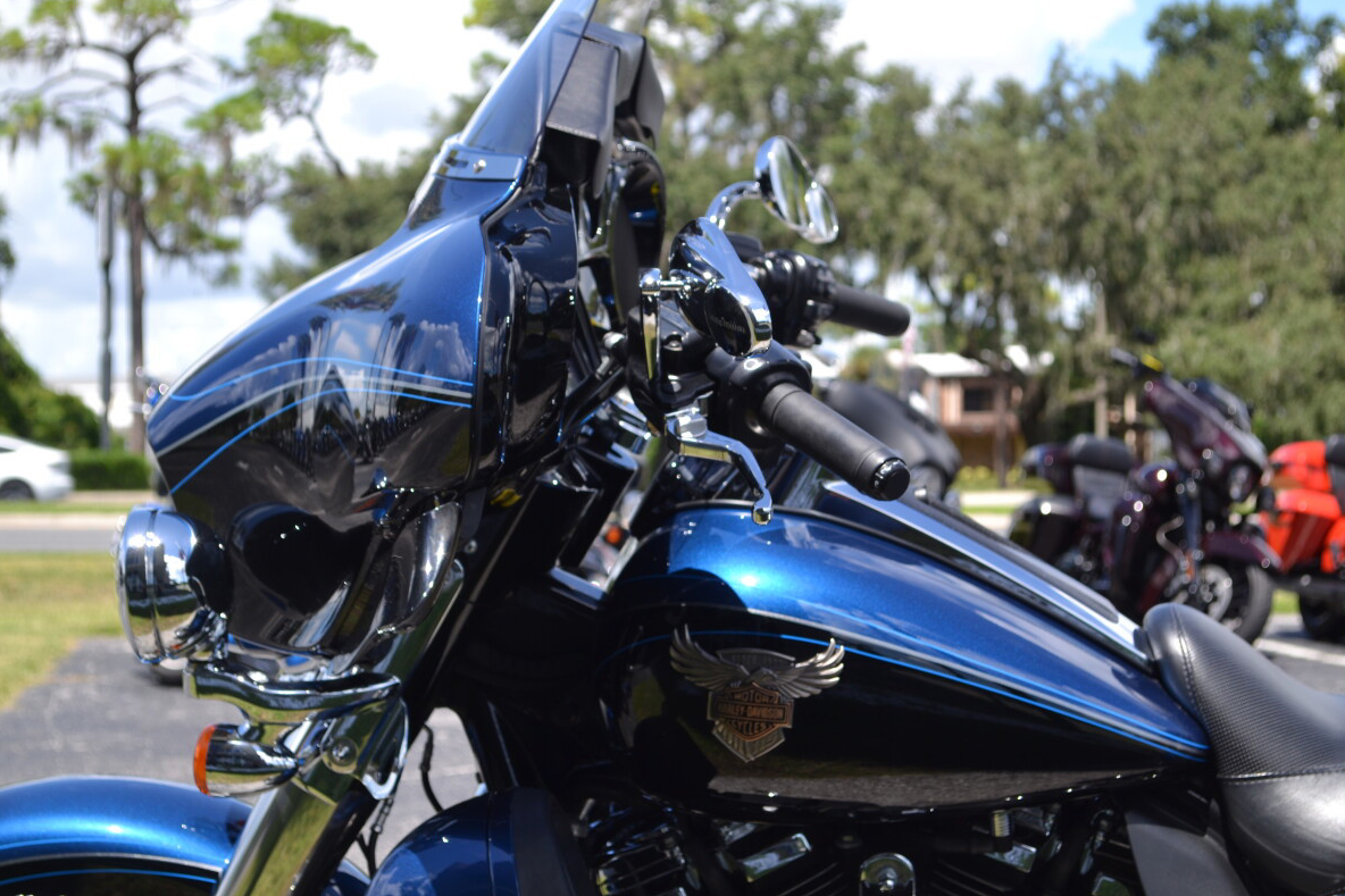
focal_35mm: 73
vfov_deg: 18.7
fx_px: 2727
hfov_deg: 27.7
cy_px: 443
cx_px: 678
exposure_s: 1/200
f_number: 7.1
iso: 100
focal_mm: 48
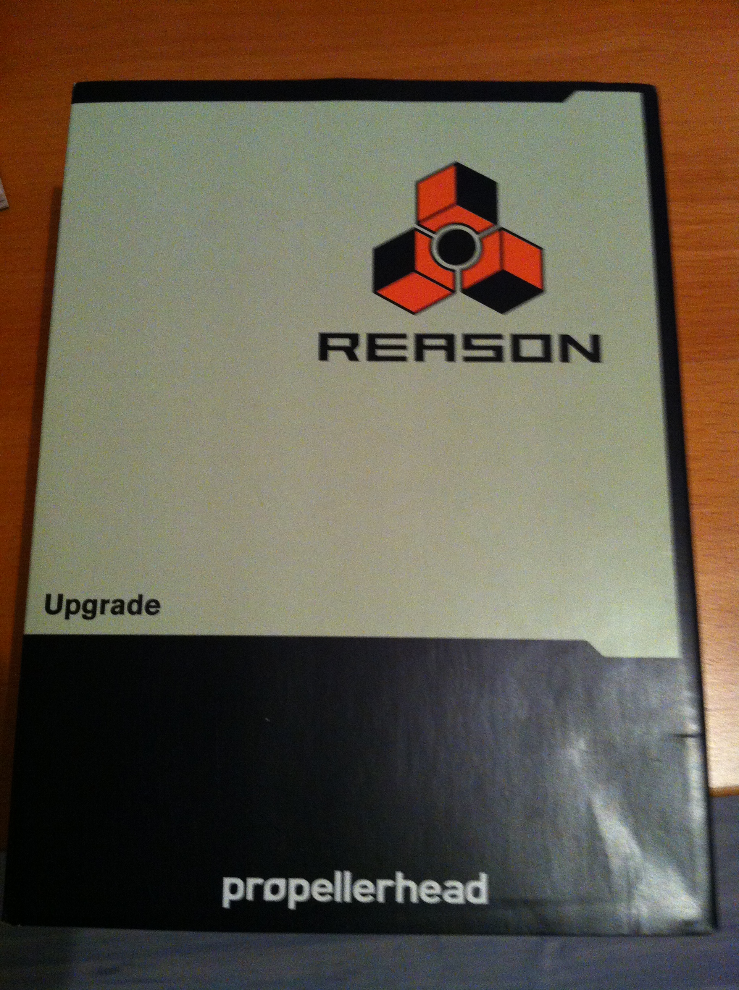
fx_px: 999
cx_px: 370
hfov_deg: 40.6
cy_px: 495
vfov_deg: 52.7
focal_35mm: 35
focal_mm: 3.85
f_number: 2.8
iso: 320
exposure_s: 1/15
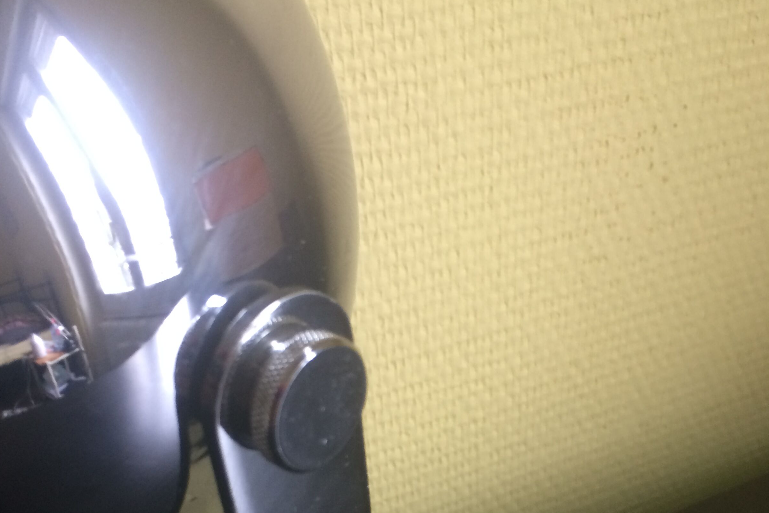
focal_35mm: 41
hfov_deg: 47.4
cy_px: 517
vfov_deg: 30.3
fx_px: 876
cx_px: 384
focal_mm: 4.15
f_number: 2.2
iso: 125
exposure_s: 1/33
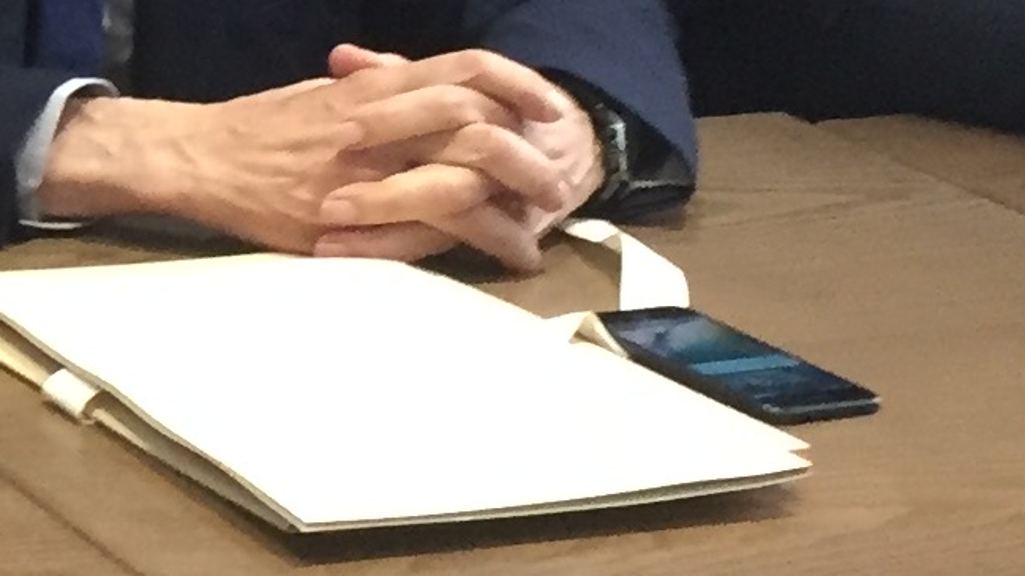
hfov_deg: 12.4
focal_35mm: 159
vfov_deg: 7.6
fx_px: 4321
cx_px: -826
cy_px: -19
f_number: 2.2
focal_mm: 4.15
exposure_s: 1/33
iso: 250
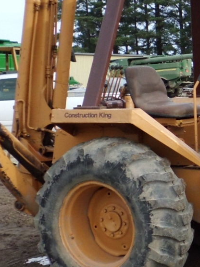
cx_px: 321
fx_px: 740
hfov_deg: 14.2
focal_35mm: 96
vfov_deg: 20.4
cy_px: 134
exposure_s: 1/400
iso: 100
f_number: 3.2
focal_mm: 4.6
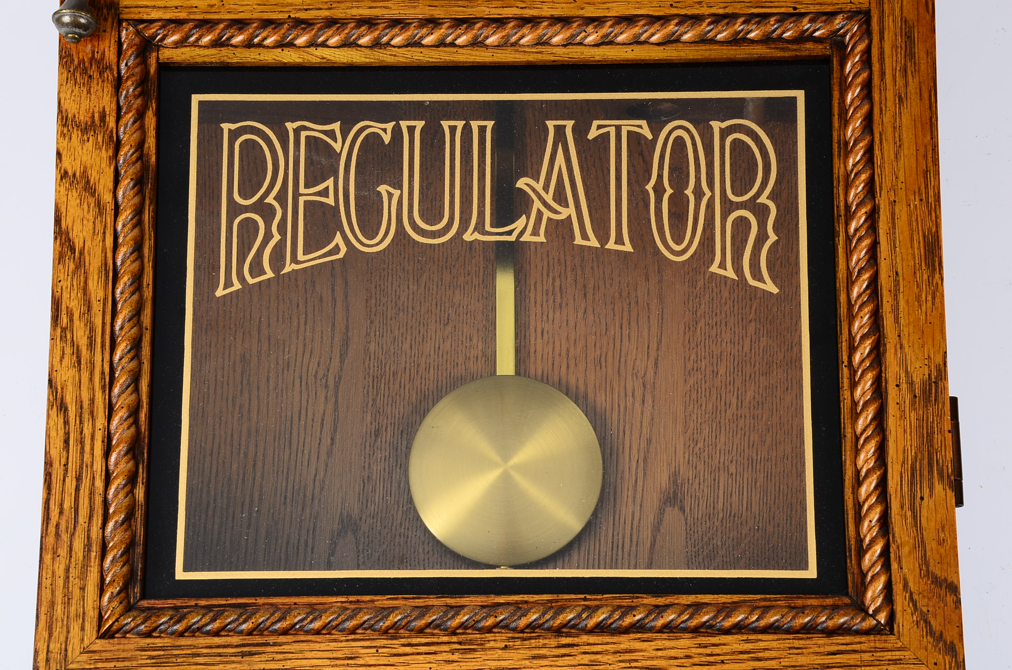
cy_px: 335
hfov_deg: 20.7
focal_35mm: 99
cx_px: 506
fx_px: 2777
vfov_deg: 13.8
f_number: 14
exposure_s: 1/160
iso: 100
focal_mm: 66
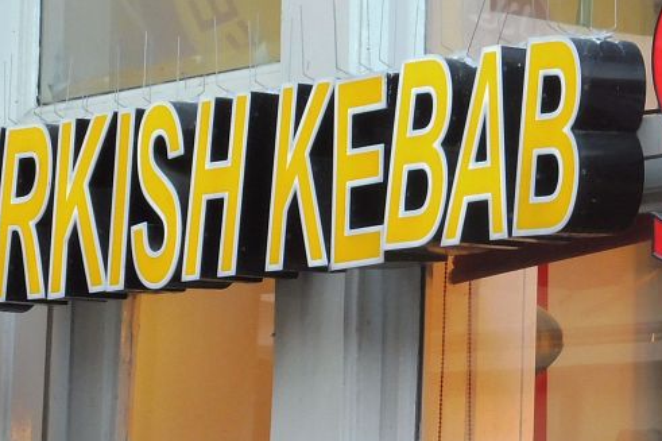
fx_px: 7463
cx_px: 507
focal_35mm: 406
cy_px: 214
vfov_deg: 3.4
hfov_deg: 5.1
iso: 400
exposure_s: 1/100
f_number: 6.3
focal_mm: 33.3
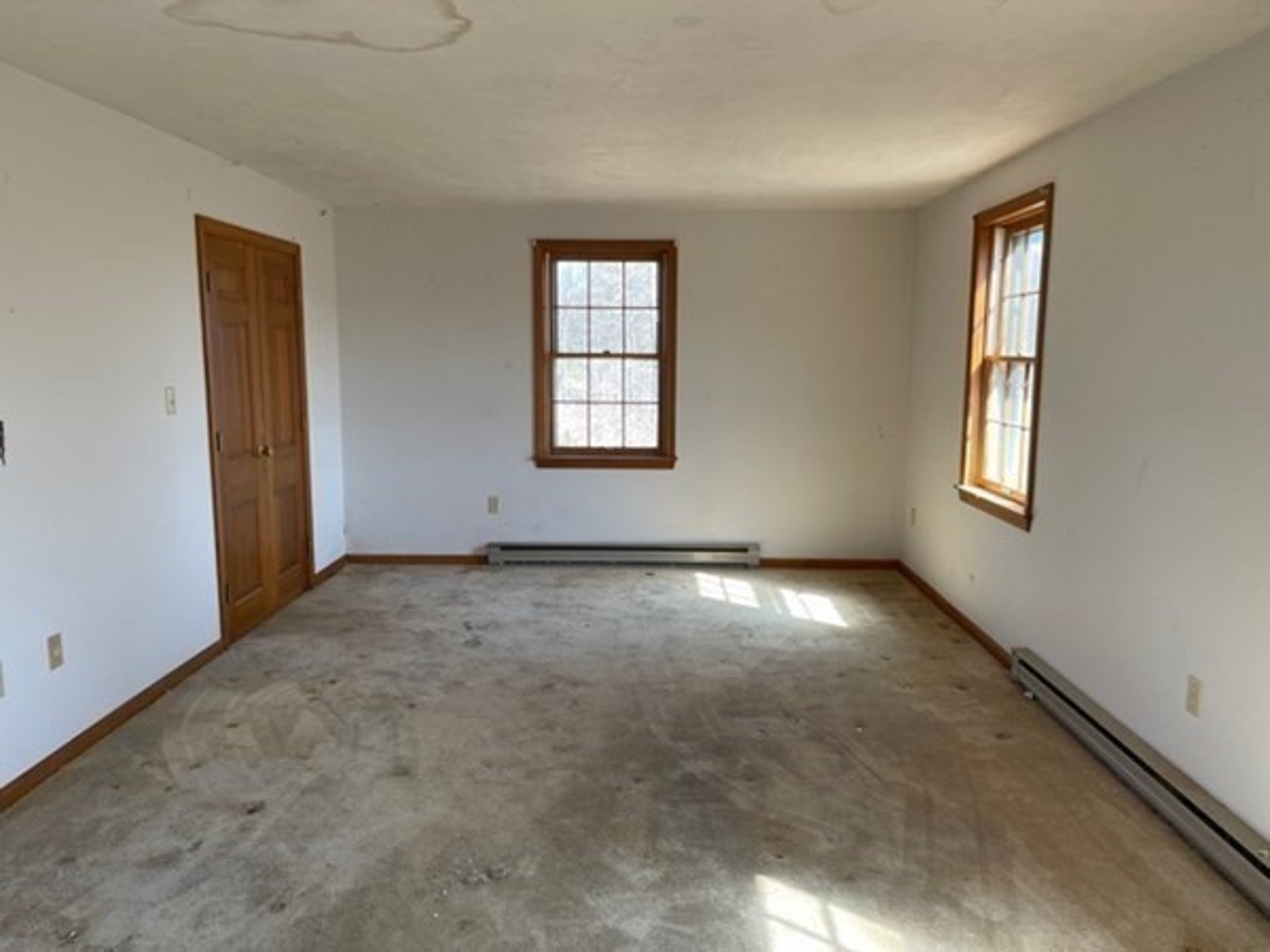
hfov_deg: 67.3
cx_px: 635
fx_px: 954
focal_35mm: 26
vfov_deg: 53.1
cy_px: 476
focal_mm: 5.1
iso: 50
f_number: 1.6
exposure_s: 1/121
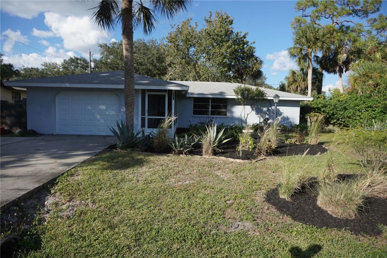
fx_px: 258
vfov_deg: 53.1
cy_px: 129
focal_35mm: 24
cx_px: 194
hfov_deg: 73.7
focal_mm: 16
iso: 100
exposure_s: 1/640
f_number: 5
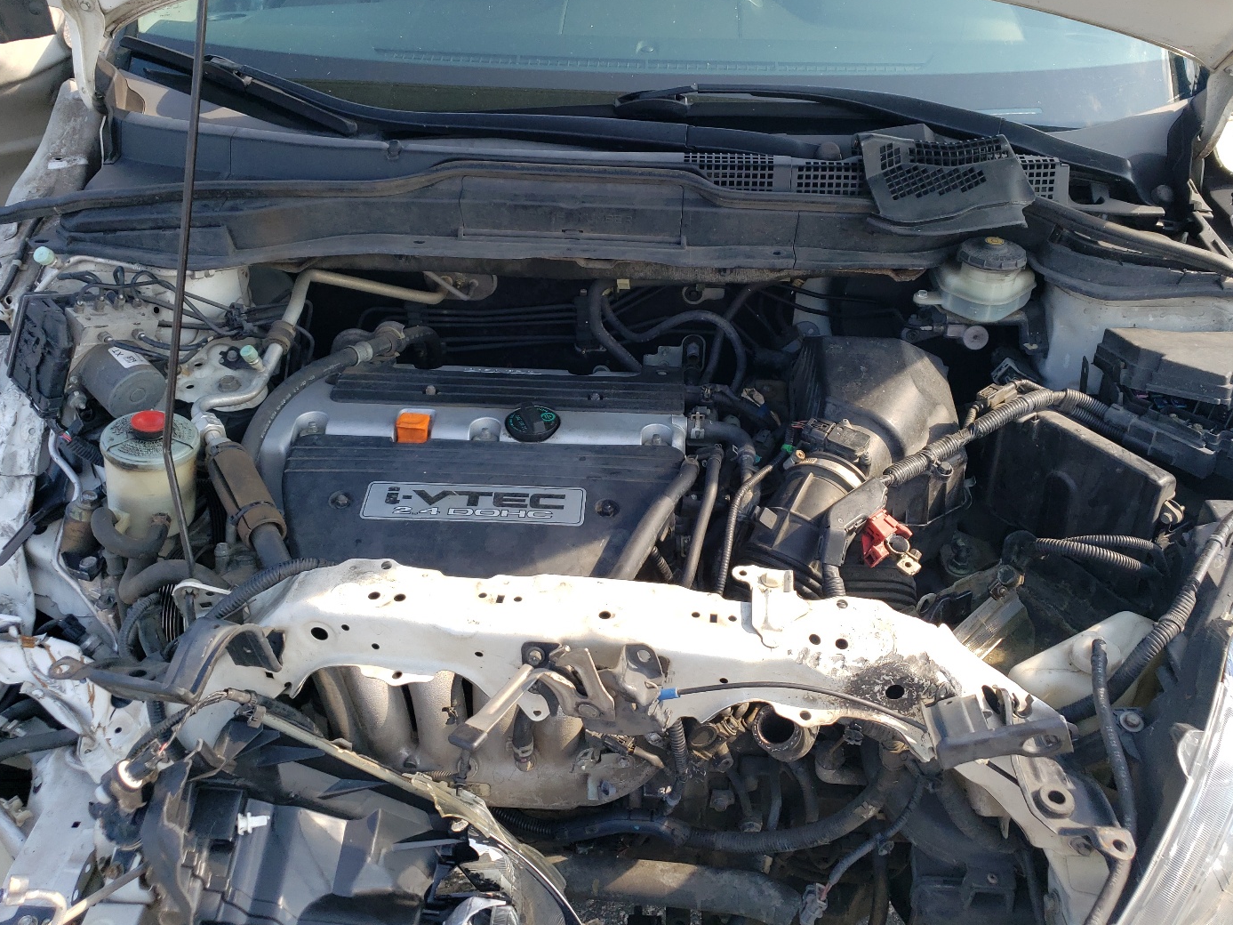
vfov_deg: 46.6
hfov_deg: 59.9
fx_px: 1068
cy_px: 393
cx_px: 641
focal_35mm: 30
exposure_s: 1/833
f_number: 1.5
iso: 50
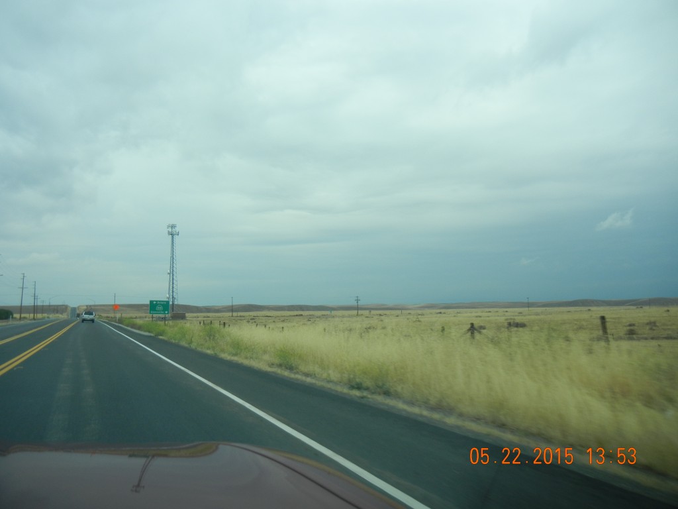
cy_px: 254
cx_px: 339
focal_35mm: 30
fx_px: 588
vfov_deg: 46.8
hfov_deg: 60.0
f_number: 7
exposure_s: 1/332
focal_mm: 5.4
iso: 160
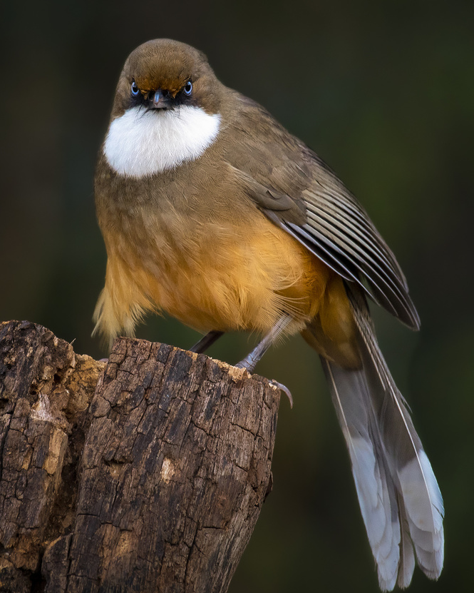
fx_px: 9906
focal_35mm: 565
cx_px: 237
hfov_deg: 2.7
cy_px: 265
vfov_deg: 3.4
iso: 1250
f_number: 7.1
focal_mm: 500
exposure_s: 1/320
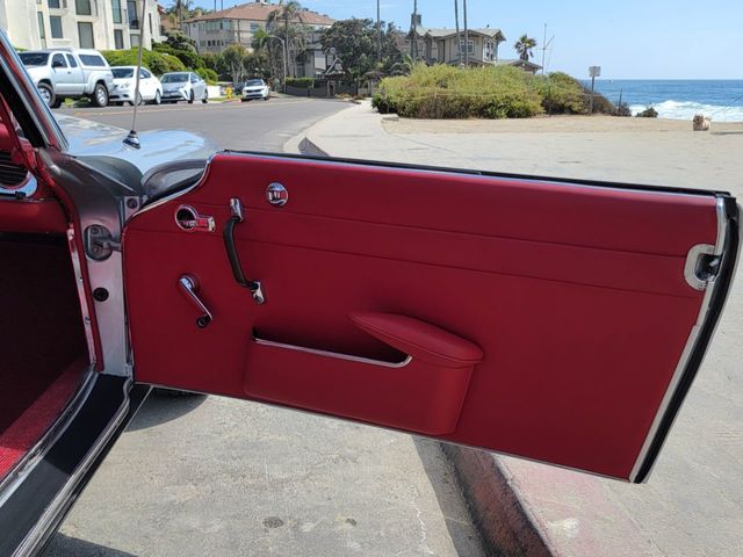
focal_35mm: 24
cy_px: 278
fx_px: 515
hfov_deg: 71.6
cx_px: 372
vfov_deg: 56.8
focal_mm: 6.7
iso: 16
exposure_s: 1/833
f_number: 1.8
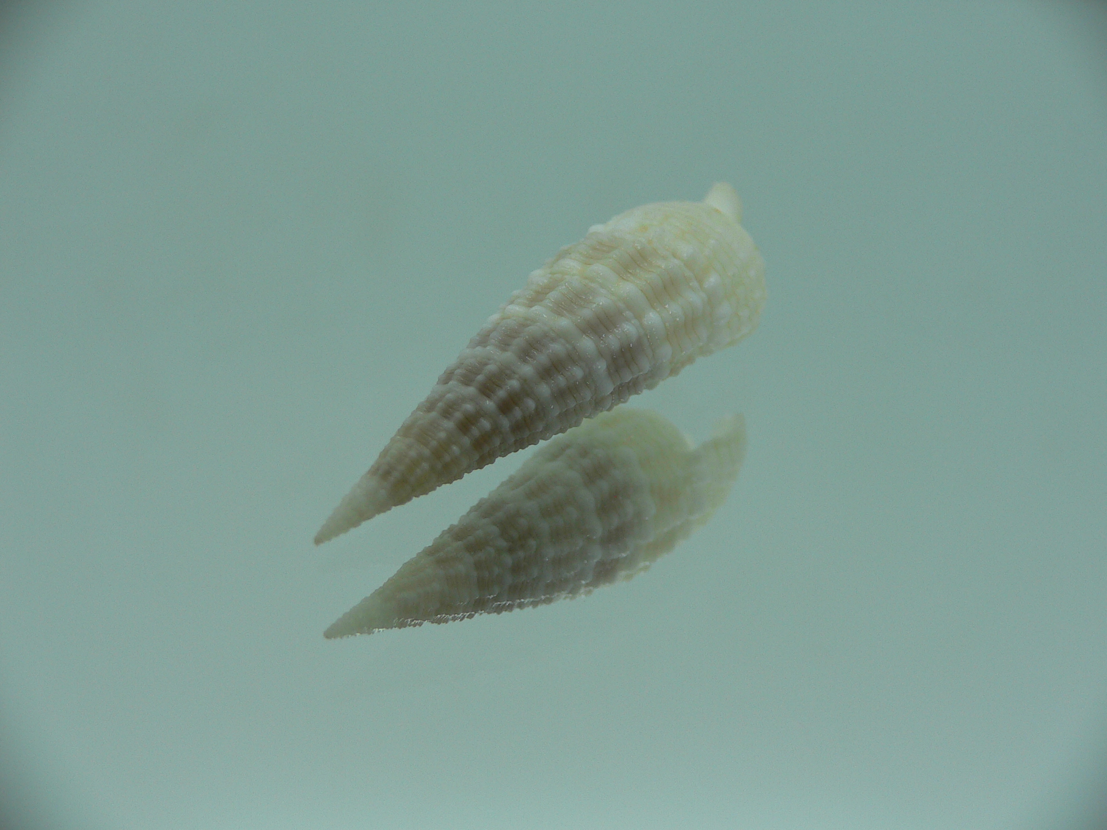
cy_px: 415
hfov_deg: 52.6
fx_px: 1119
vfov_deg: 40.7
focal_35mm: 35
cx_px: 554
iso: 80
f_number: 2.8
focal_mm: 4.6
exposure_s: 1/80
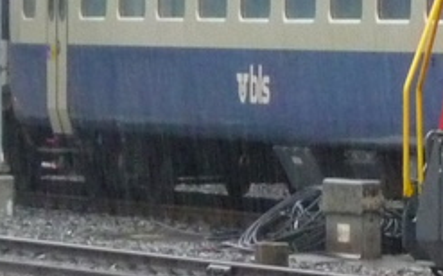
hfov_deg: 2.6
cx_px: 827
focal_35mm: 812
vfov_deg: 1.6
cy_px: -54
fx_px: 9797
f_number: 4.8
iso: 640
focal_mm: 32.3
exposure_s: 1/50
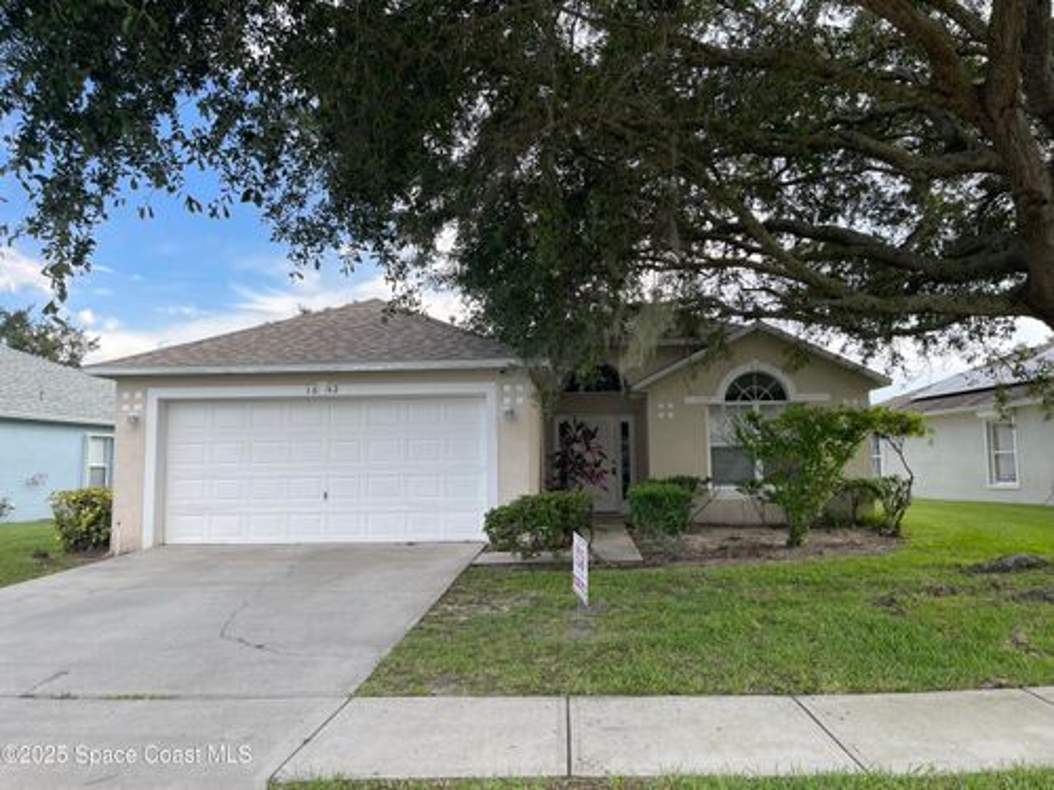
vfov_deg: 54.9
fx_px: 761
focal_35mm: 25
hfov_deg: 69.4
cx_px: 527
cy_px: 395
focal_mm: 5.1
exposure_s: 1/731
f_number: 1.6
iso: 32
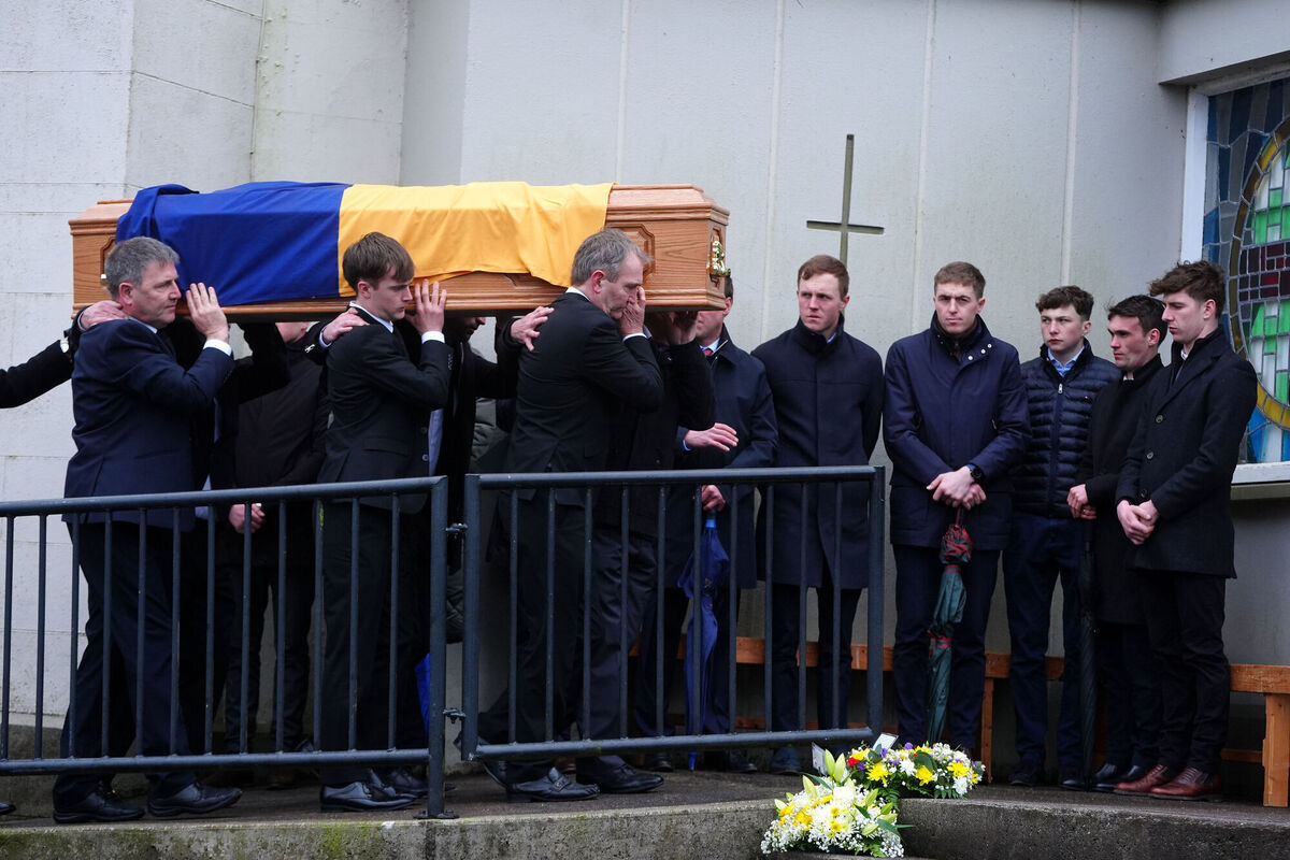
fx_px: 4013
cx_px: 645
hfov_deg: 18.3
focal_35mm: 112
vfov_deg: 12.2
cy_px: 430
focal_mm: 112
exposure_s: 1/1250
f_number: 4.5
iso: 1250
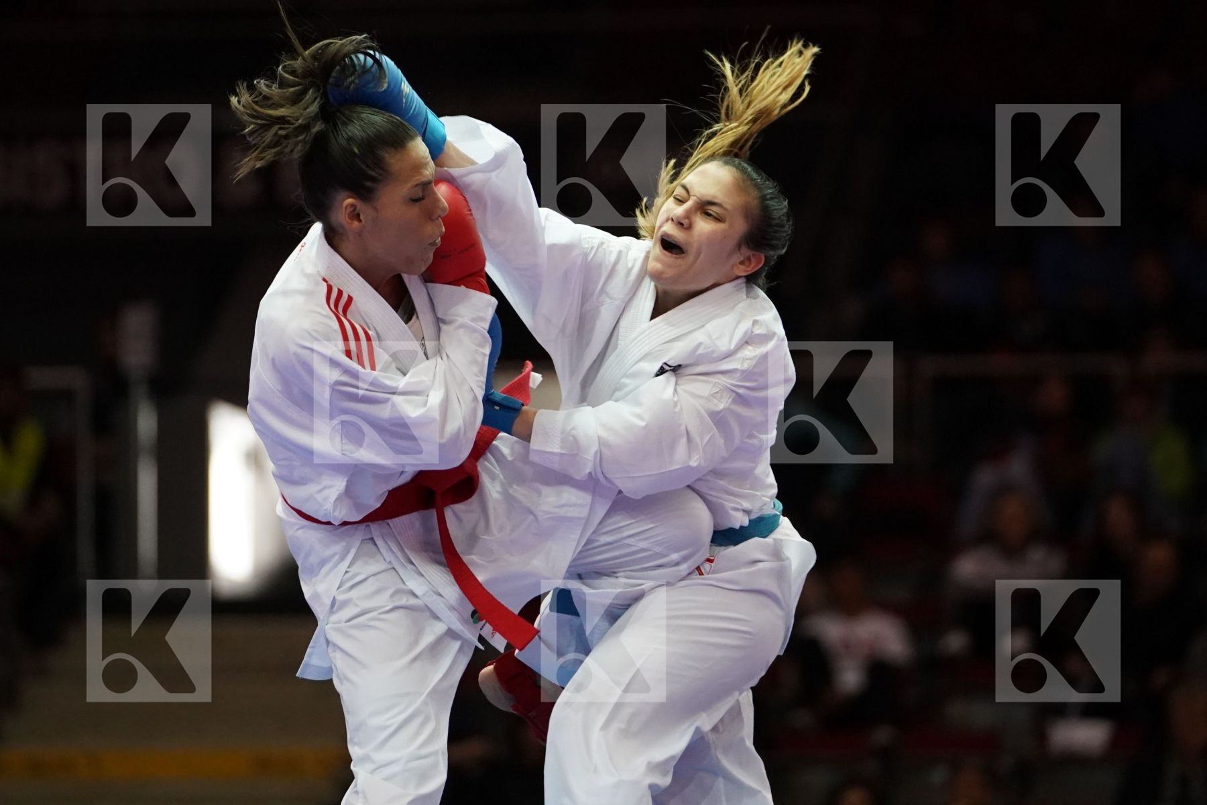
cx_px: 604
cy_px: 402
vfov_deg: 5.8
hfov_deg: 8.7
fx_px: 7945
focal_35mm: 237
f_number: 2.8
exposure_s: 1/1000
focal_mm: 158
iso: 4000
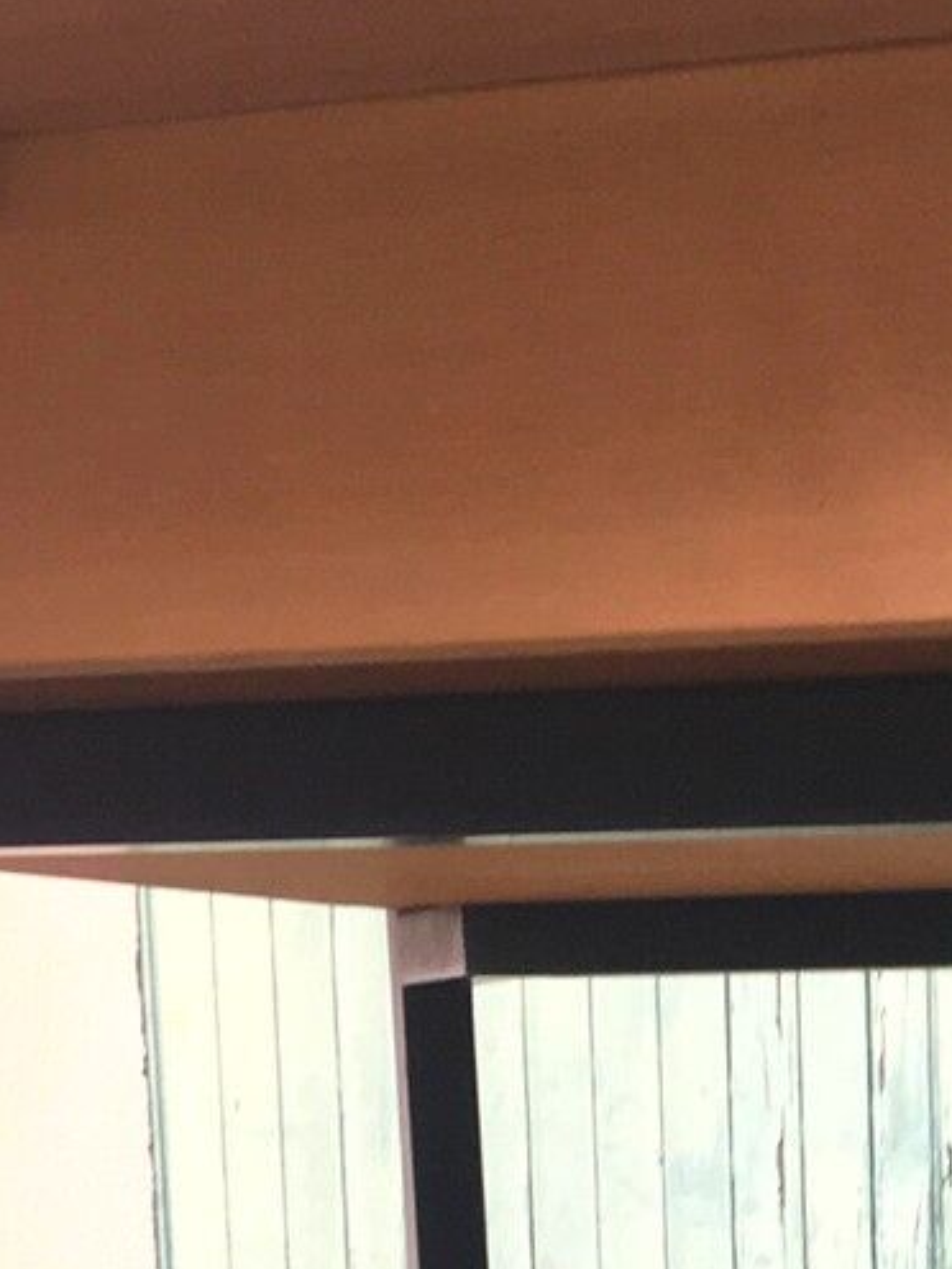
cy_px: 2047
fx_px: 4290
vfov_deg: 15.2
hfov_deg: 12.1
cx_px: 1425
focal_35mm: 117
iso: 32
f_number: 2.2
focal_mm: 4.15
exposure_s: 1/50
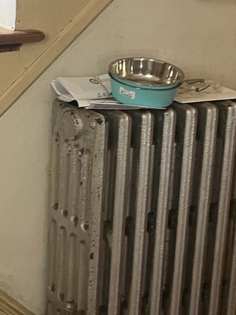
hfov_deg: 17.9
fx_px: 719
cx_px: -35
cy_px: 76
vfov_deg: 24.4
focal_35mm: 79
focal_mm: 5.7
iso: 250
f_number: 1.5
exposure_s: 1/60
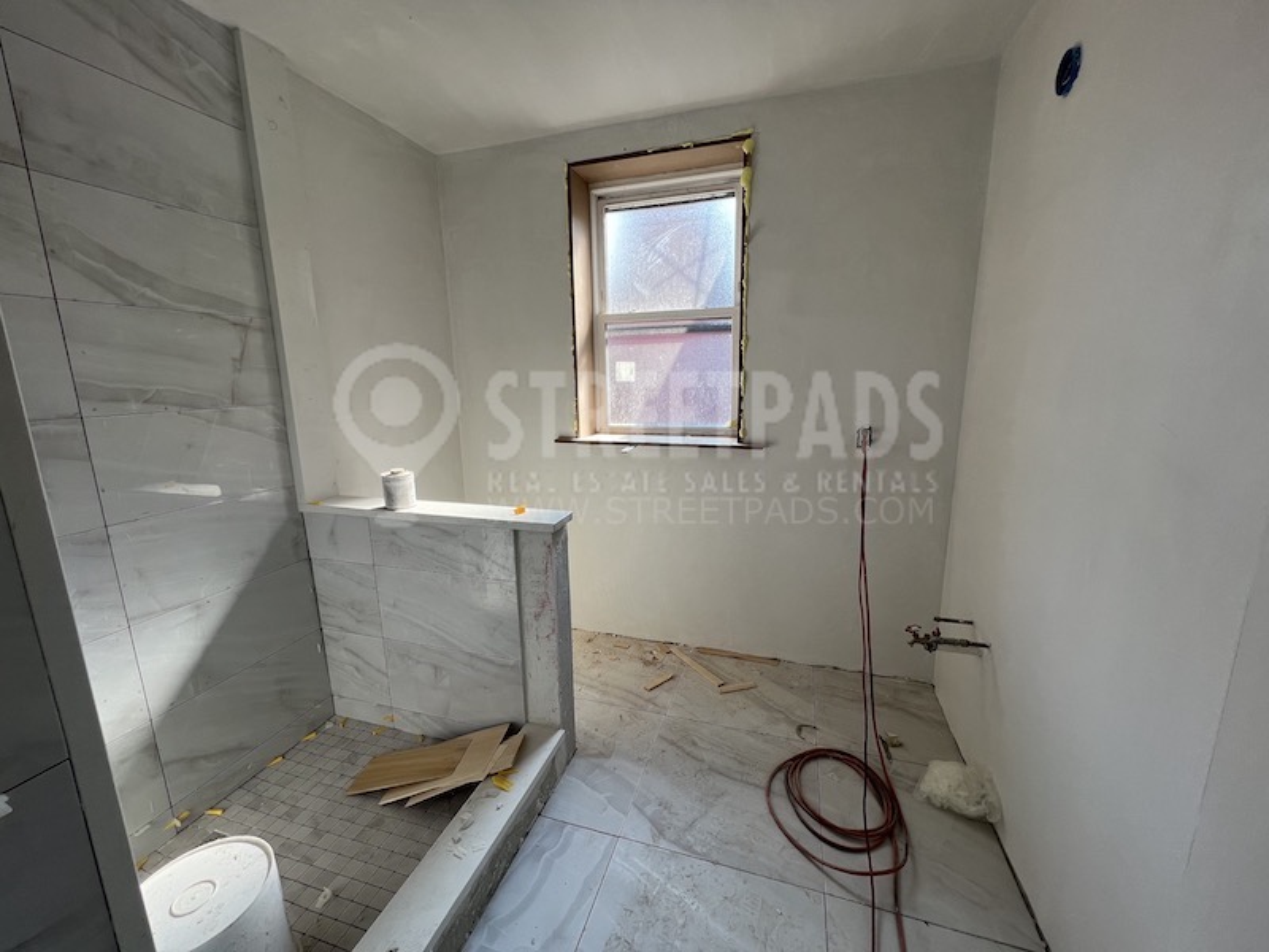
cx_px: 634
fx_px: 477
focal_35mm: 13
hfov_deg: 106.2
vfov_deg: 89.9
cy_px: 476
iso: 32
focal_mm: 1.57
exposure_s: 1/110
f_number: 1.8
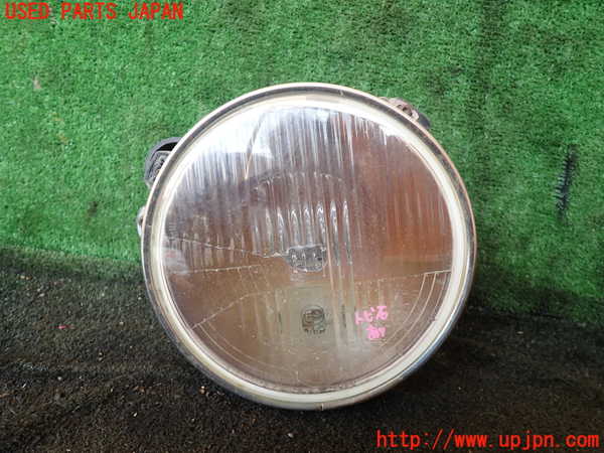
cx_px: 302
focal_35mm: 25
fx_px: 436
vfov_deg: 54.9
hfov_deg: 69.4
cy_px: 226
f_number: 2
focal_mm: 4.5
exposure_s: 1/60
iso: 160
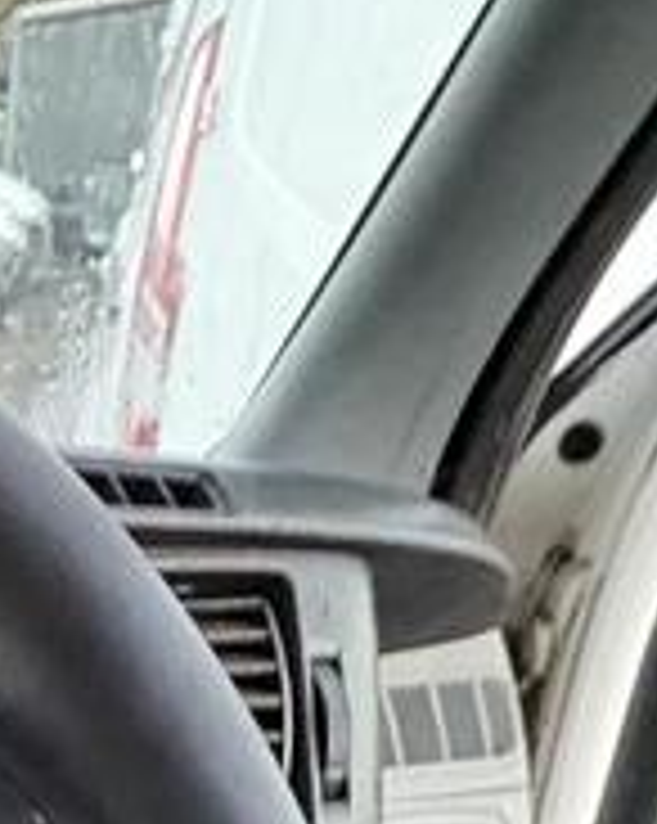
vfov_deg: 21.9
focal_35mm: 67
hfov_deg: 19.0
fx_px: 1631
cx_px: -414
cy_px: 1337
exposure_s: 1/38
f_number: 2.2
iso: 1000
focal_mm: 2.22
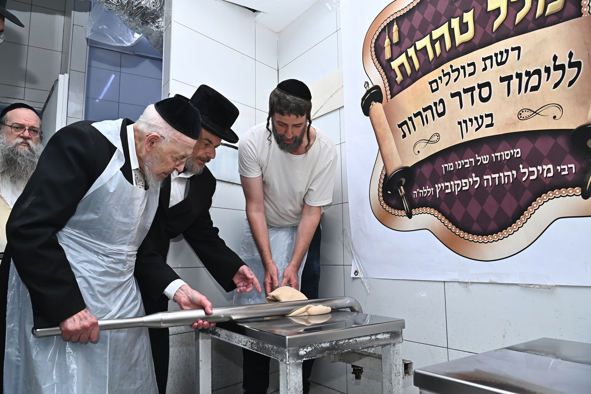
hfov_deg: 63.7
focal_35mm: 29
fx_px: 476
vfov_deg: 44.9
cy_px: 197
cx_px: 296
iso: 1000
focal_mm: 29
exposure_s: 1/200
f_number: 8
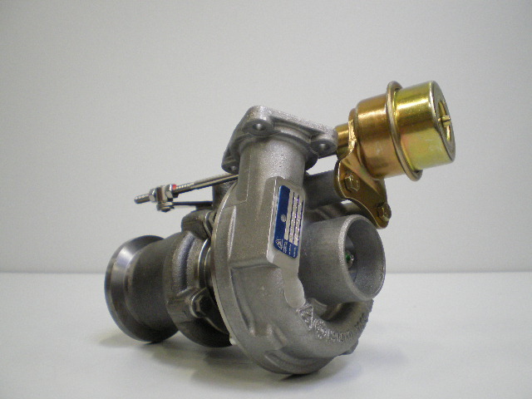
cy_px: 200
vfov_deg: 37.7
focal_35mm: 38
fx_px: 584
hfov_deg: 49.0
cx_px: 266
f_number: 3.1
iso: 400
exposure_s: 1/15
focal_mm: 6.3
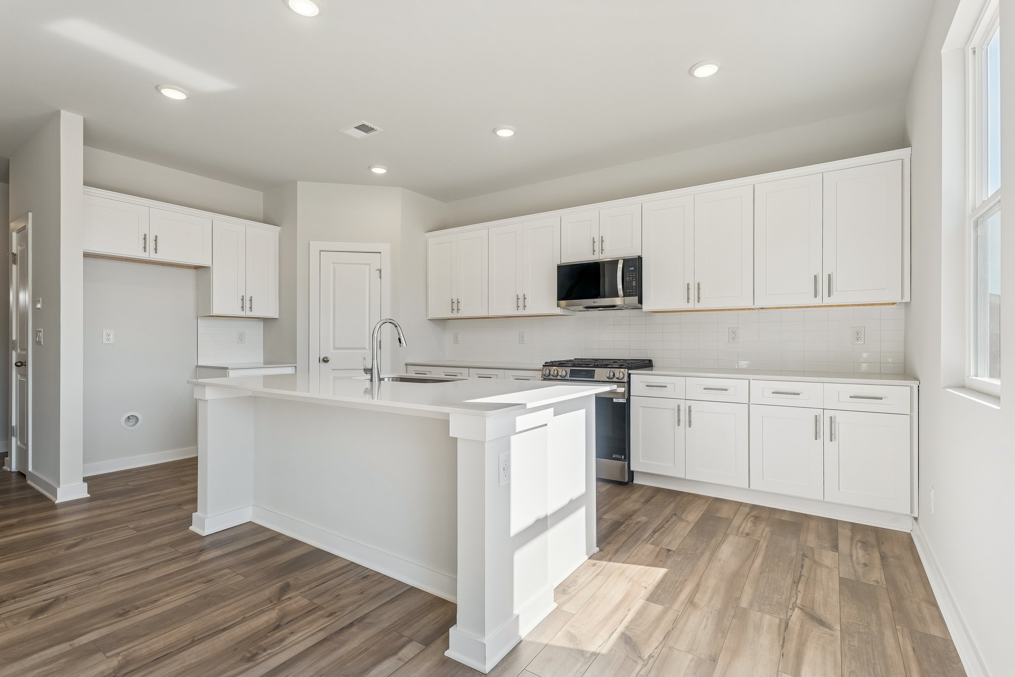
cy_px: 338
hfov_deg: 96.7
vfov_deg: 73.7
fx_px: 451
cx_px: 508
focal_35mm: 16
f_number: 9
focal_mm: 16
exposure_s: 1/125
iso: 640
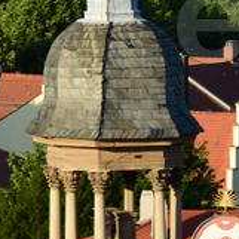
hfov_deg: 2.4
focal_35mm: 723
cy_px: 27
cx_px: 463
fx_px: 5650
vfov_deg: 2.4
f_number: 10
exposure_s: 1/125
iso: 100
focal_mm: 105
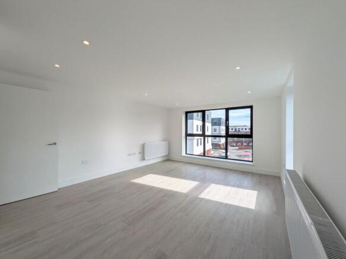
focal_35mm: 14
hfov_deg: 102.1
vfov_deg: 85.7
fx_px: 140
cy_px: 130
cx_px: 173
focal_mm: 1.85
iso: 47
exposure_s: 1/1300
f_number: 2.2
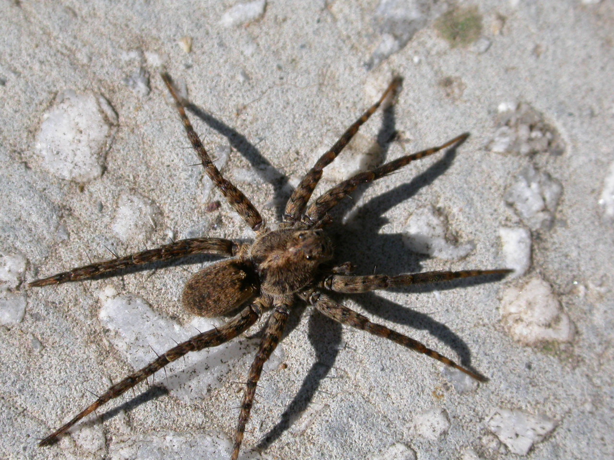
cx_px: 307
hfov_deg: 15.6
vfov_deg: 11.8
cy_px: 230
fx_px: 2235
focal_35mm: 126
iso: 100
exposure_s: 1/274
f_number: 8.1
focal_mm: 26.2
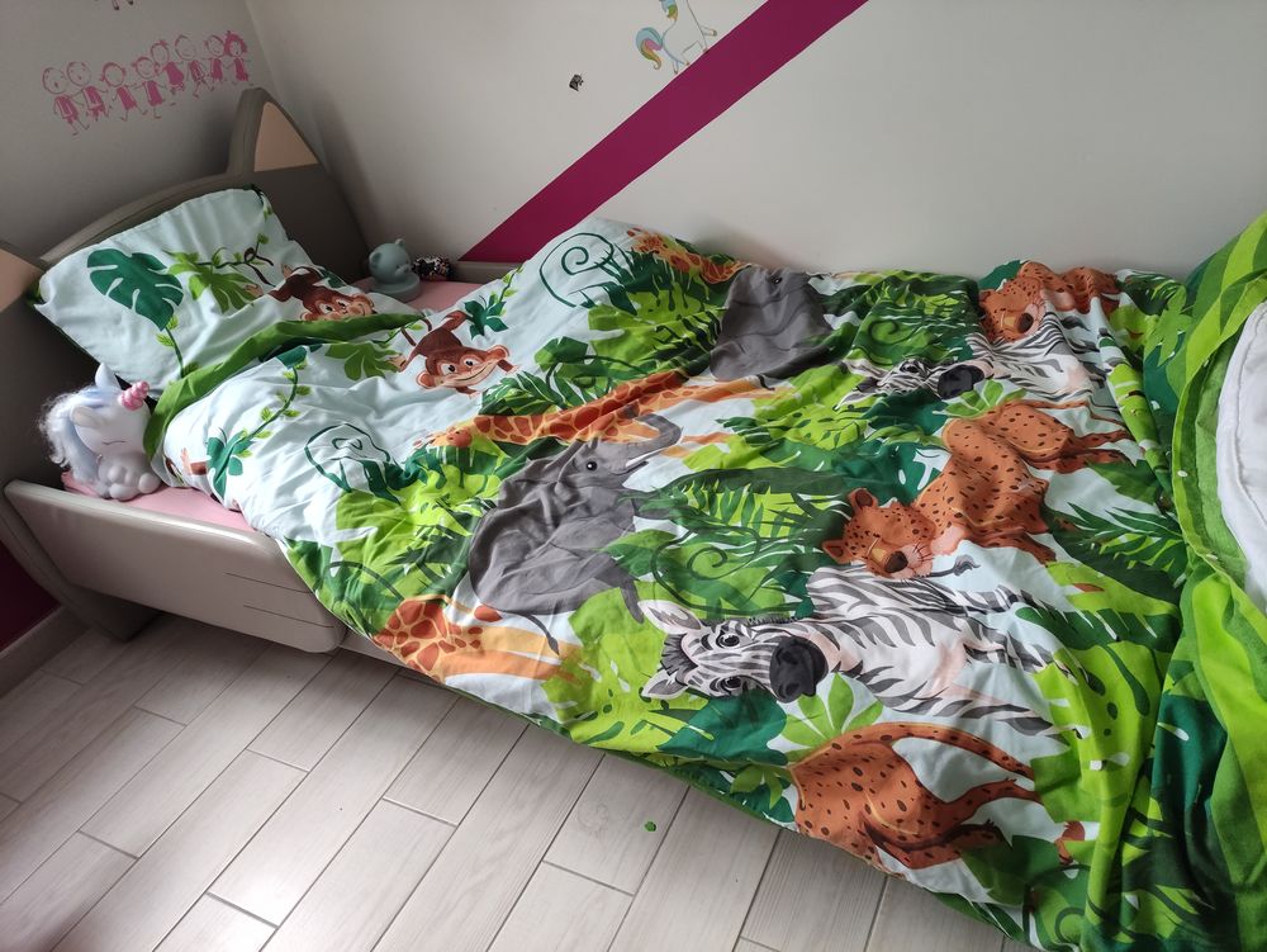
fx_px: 915
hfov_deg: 69.4
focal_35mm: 25
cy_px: 476
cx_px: 634
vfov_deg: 54.9
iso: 528
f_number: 1.89
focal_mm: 5.43
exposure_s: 1/100
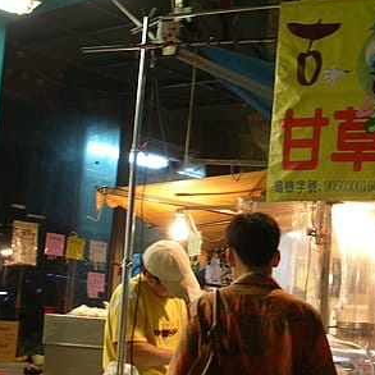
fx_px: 981
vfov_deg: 21.6
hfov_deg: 21.4
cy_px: 166
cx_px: 294
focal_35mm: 80
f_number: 3.7
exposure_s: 1/7.8
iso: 50
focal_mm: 8.8
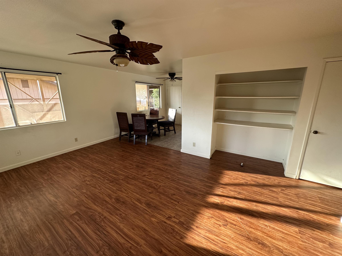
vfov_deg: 85.7
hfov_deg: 102.1
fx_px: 138
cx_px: 171
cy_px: 128
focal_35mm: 14
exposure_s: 1/99
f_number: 2.2
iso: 160
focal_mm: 2.22
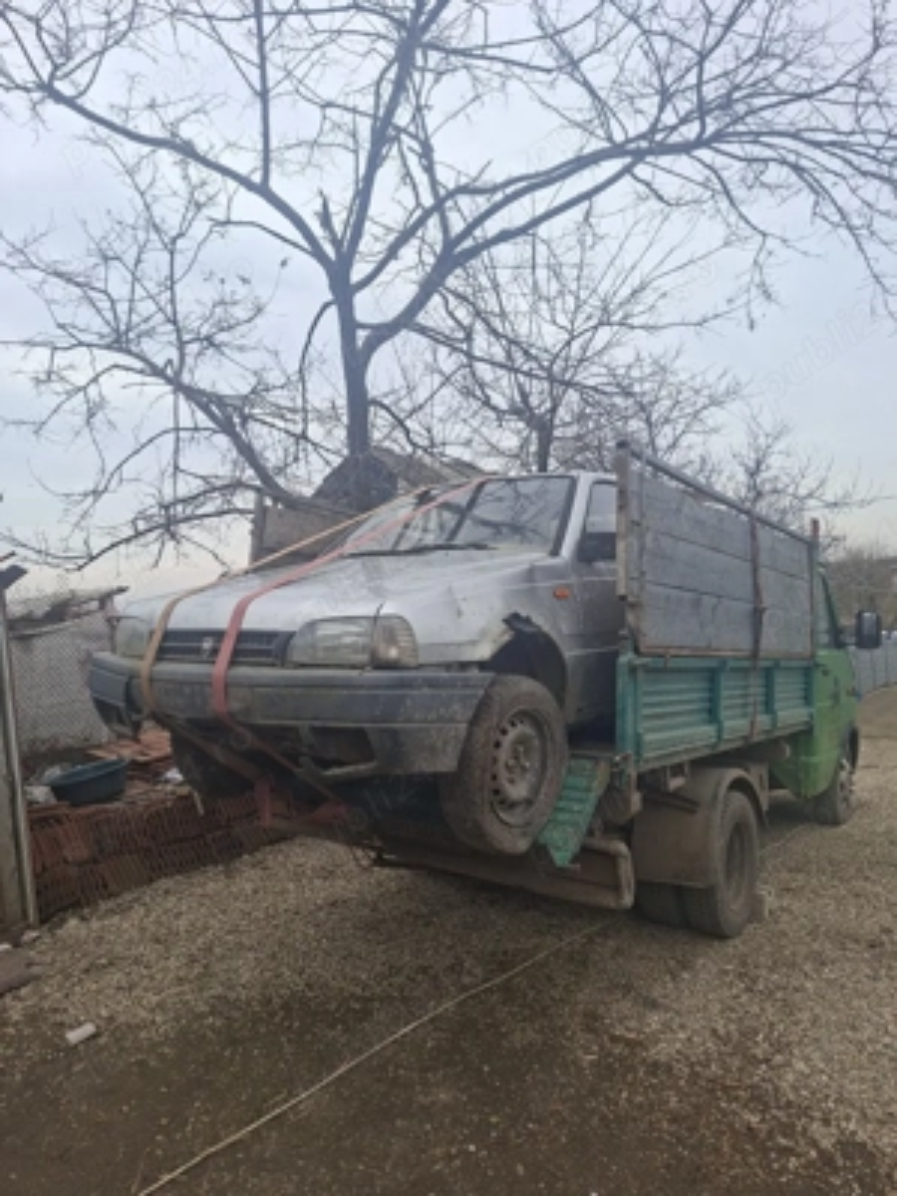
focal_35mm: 23
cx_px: 448
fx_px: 795
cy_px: 598
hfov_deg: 58.9
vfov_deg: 73.9
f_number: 1.8
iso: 50
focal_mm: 5.54
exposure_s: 1/667
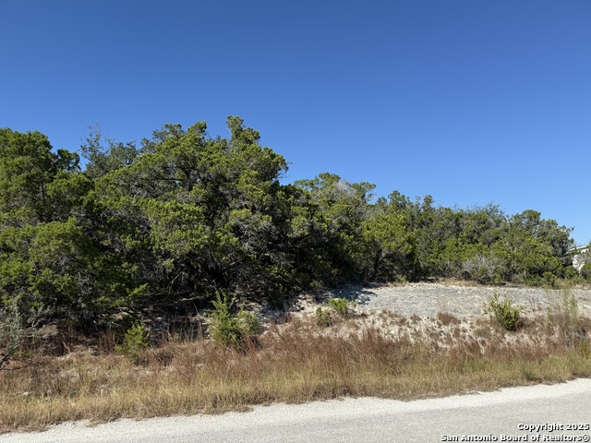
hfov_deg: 71.6
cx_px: 296
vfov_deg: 56.8
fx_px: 410
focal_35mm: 24
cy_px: 222
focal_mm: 6.76
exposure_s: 1/3425
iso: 80
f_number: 1.78
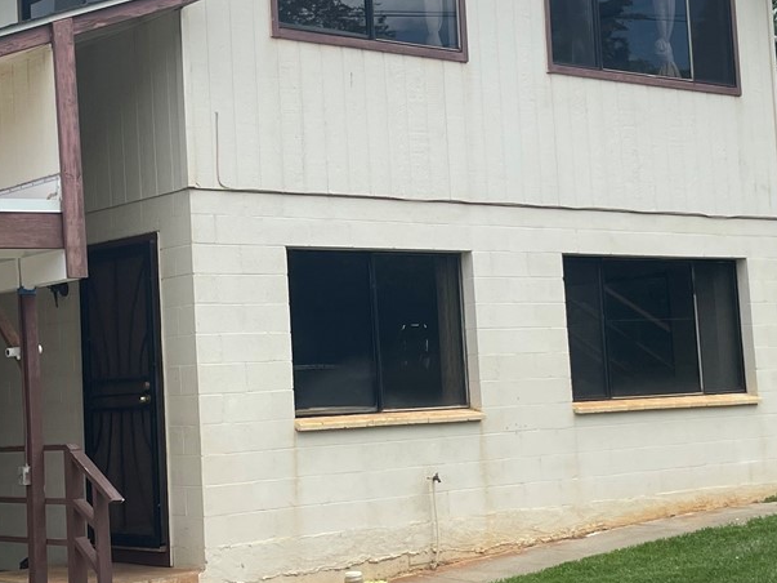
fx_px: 1548
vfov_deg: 21.3
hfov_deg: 28.1
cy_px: 237
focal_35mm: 69
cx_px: 294
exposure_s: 1/3205
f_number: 1.6
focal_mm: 4.2
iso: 32
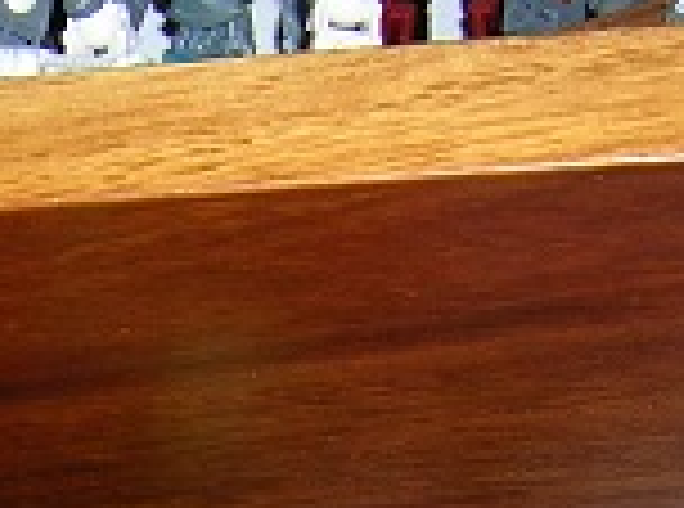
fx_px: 3092
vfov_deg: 9.0
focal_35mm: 157
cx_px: -234
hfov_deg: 12.2
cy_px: 942
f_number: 2.9
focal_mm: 5.7
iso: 50
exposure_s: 1/60.1
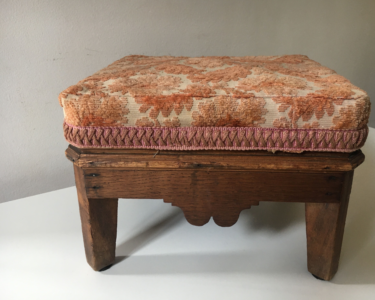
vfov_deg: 47.1
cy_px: 147
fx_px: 344
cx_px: 199
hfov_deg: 57.1
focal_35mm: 31
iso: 125
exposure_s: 1/33
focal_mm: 4.15
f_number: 2.2
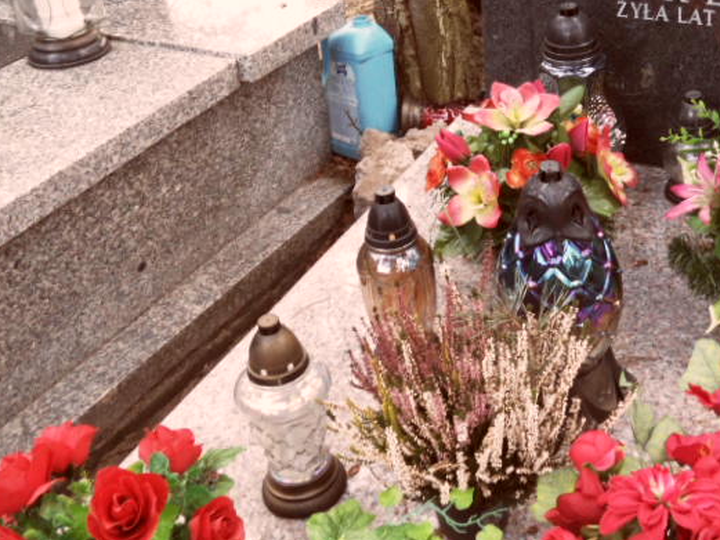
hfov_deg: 34.7
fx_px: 1144
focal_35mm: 55
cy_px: 62
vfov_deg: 25.8
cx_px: 449
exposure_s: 1/45
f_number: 3.4
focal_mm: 4.6
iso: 100
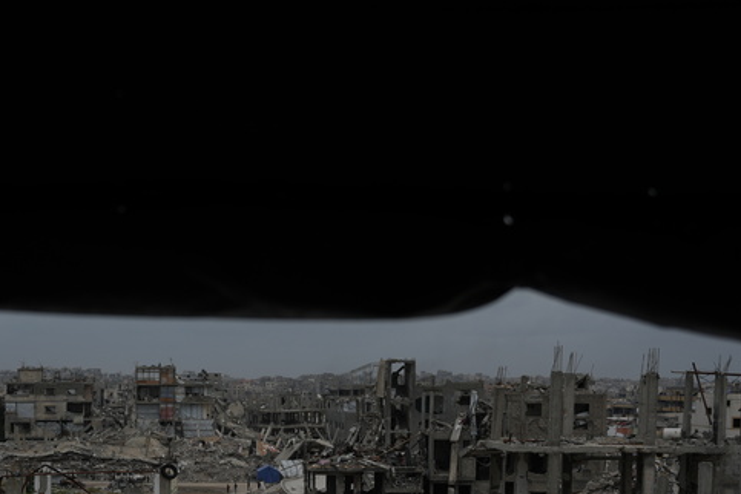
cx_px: 233
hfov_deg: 36.5
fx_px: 1108
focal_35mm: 54
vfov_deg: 24.3
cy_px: 464
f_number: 2.8
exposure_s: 1/400
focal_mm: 25.4
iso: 100
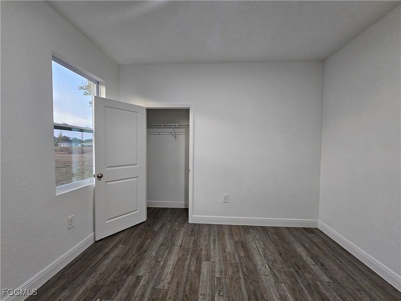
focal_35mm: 13
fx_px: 151
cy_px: 150
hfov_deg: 106.2
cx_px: 200
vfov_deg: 89.9
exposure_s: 1/60
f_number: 2.2
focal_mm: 2.2
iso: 320
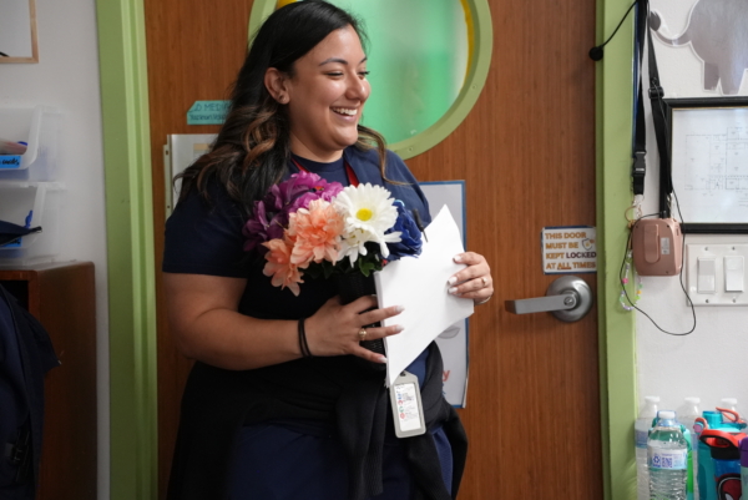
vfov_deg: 15.4
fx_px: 1851
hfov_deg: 22.9
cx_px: 374
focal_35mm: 89
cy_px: 250
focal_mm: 89
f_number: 4
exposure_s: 1/160
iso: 6400
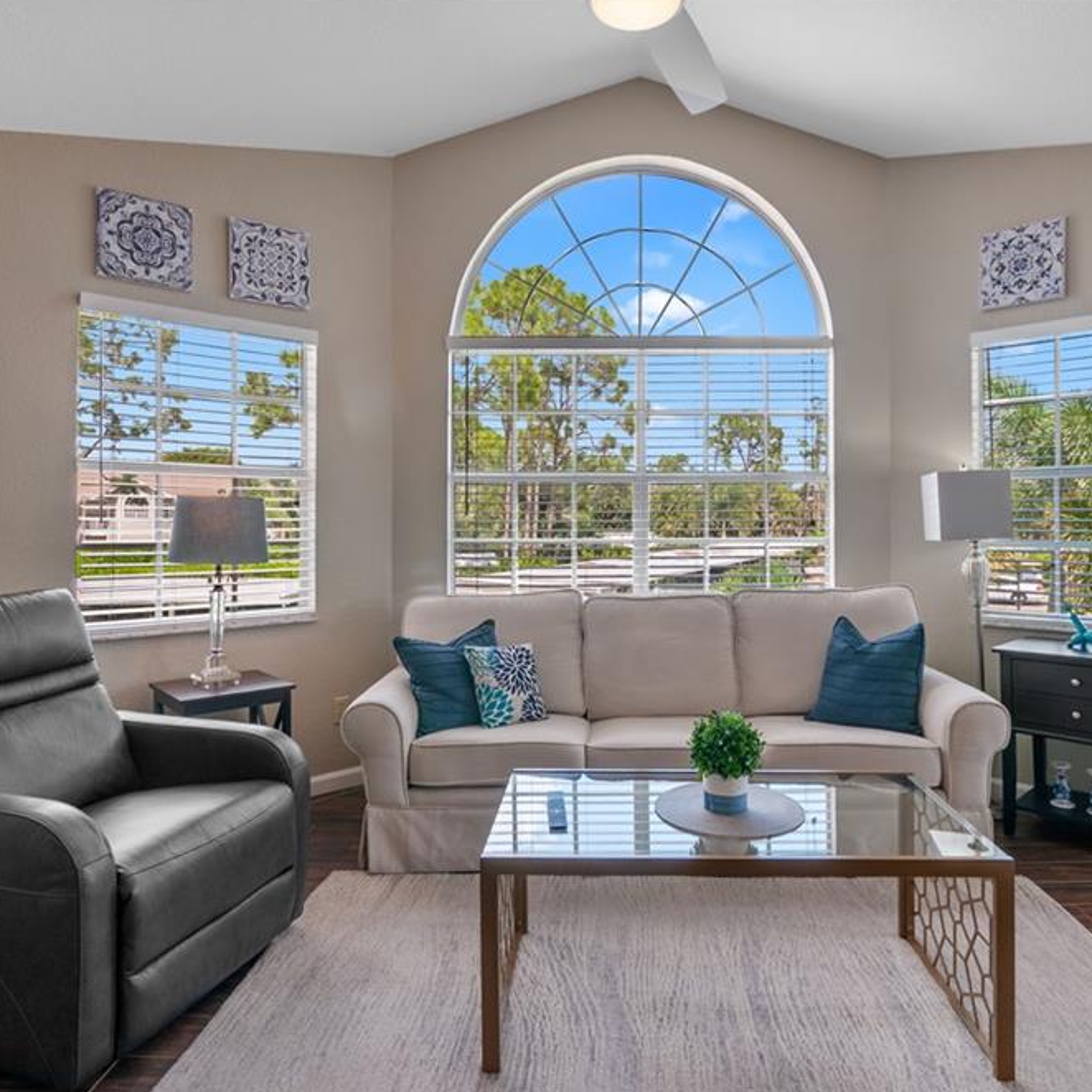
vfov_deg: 70.5
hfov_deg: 70.3
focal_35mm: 22
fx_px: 773
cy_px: 550
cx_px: 595
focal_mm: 11
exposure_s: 1/13
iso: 200
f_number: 8
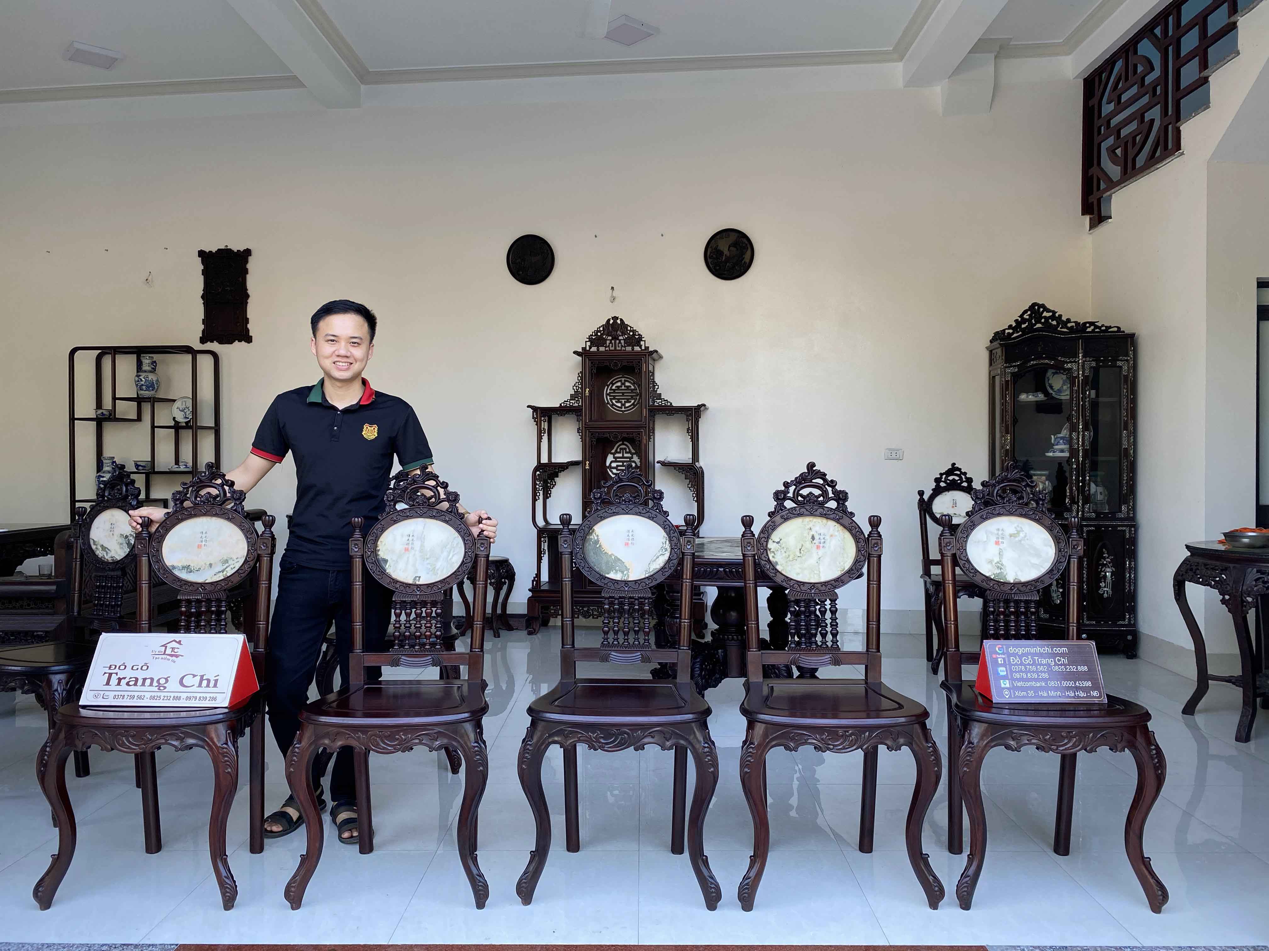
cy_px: 476
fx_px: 953
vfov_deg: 53.1
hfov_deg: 67.3
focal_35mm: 26
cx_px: 634
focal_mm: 4.25
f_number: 1.8
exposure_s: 1/121
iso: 64
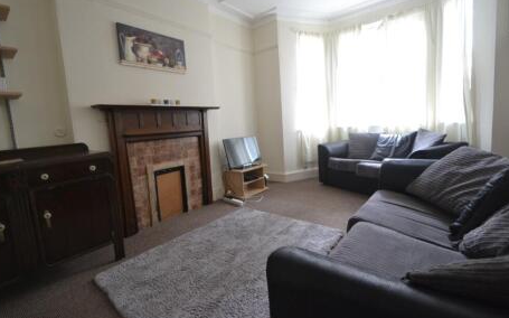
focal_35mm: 16
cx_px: 249
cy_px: 154
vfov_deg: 71.2
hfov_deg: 97.8
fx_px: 222
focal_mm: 10
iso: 800
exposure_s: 1/15
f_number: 3.5
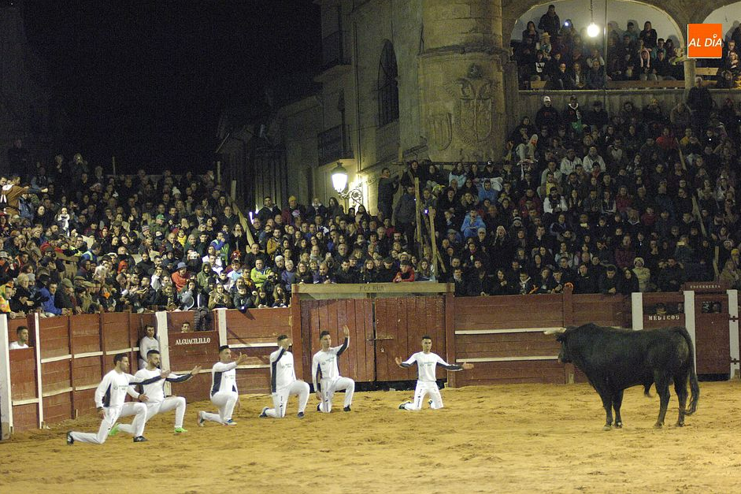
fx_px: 2490
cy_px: 247
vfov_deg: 11.3
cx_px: 372
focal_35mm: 121
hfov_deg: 16.9
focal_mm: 80
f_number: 2.8
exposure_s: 1/60
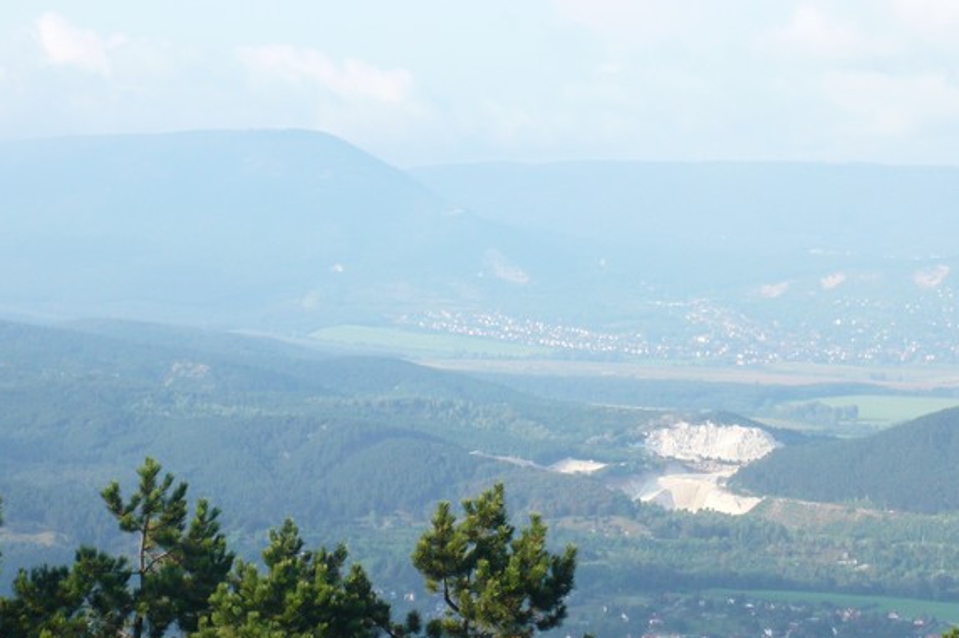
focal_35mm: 149
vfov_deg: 9.2
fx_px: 3968
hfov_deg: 13.8
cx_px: 441
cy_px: 392
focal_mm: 16.4
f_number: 5.6
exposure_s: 1/160
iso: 100
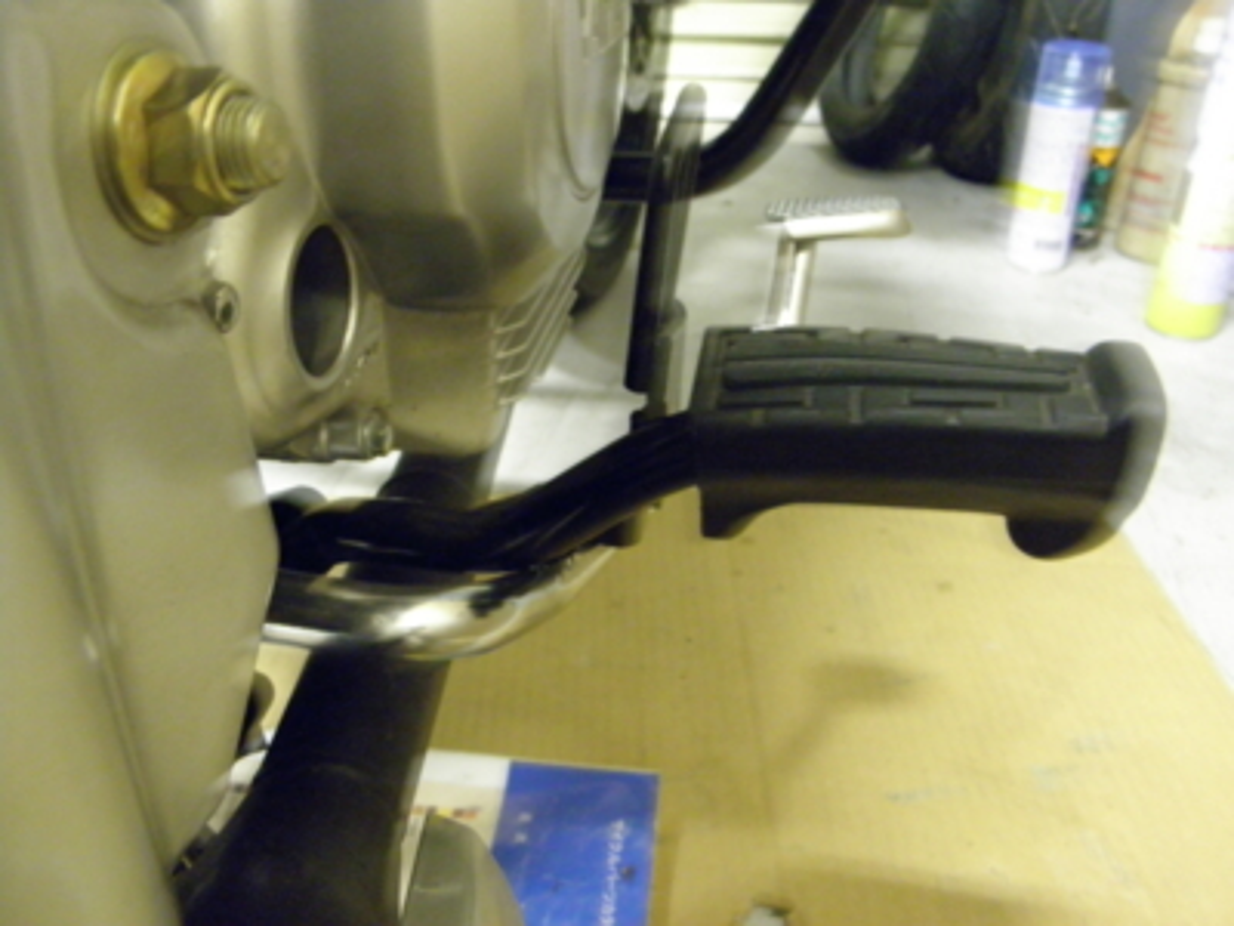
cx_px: 617
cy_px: 463
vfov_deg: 49.7
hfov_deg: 63.4
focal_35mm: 28
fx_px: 998
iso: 640
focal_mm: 5
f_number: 3.5
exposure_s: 1/2
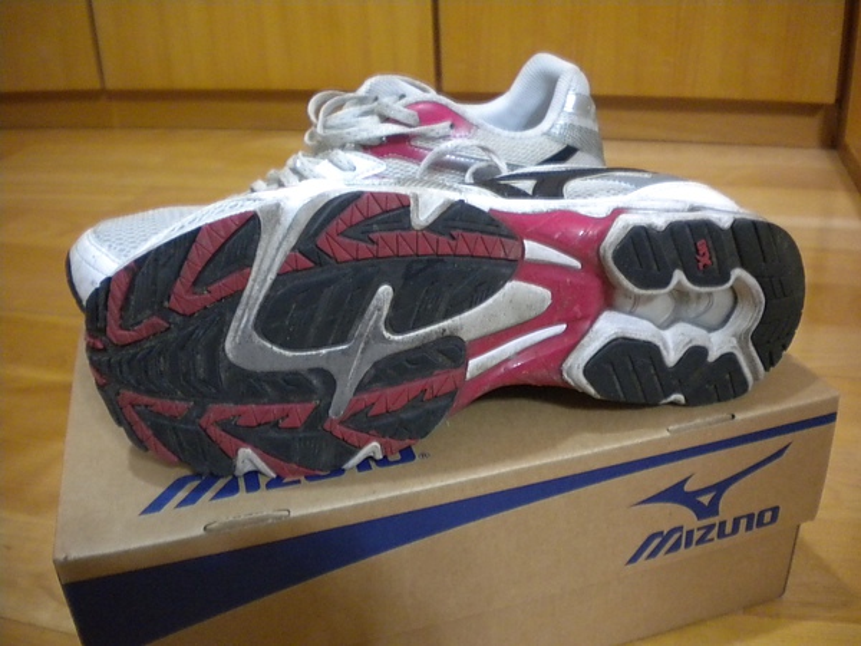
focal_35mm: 35
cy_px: 323
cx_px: 430
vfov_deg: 40.7
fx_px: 871
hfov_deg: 52.6
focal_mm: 6.3
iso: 411
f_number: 3.1
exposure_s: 1/8.8
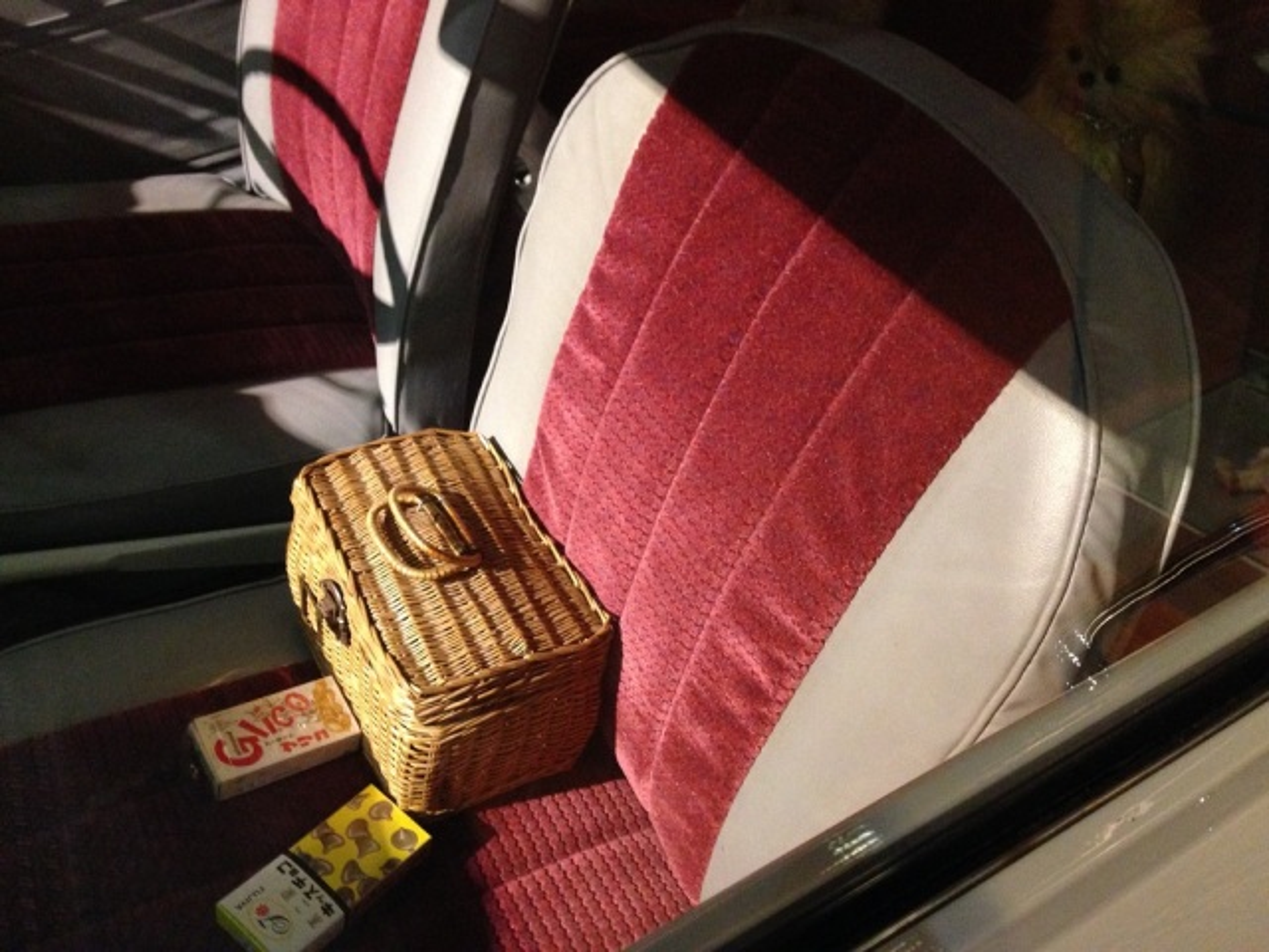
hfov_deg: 55.4
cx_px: 634
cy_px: 476
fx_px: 1210
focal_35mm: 33
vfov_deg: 42.9
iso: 500
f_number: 2.4
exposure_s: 1/15
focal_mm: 4.12
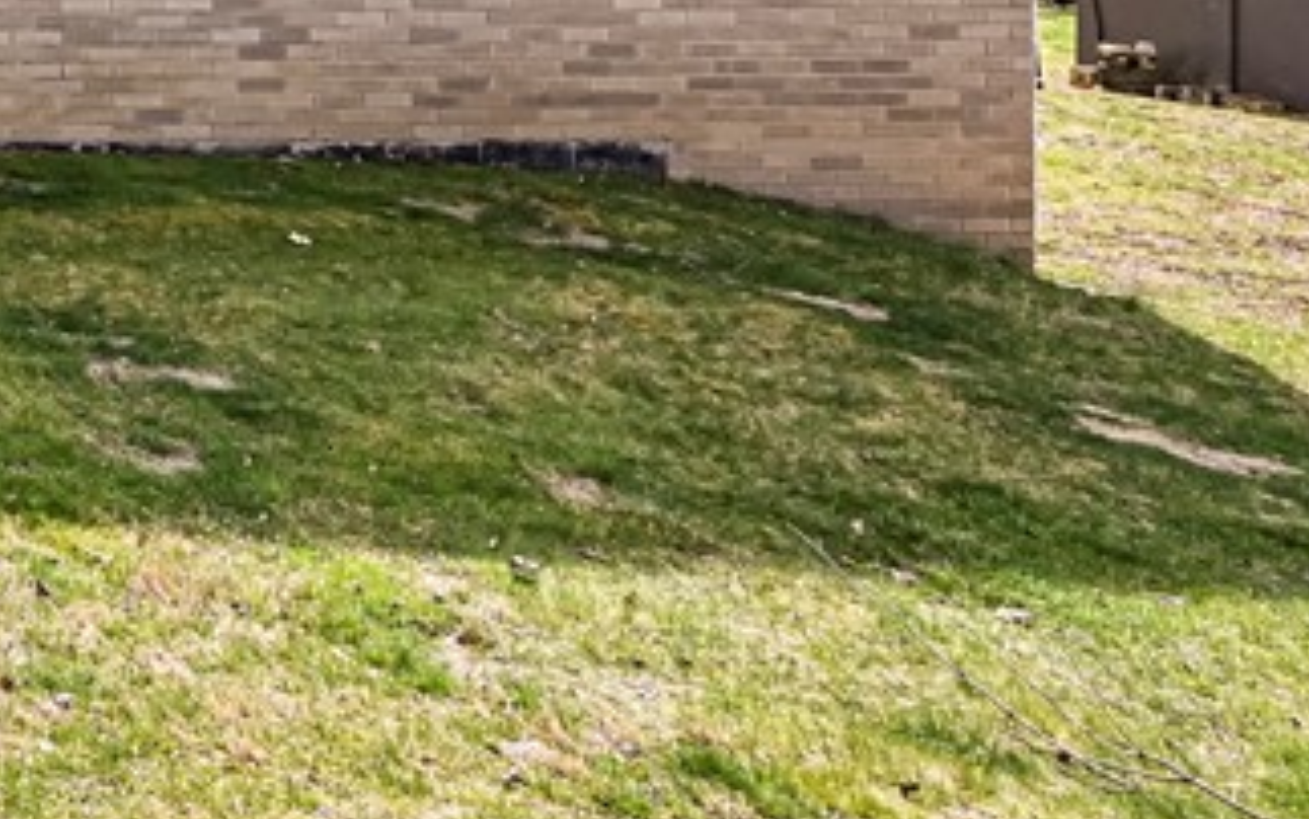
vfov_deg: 22.4
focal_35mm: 48
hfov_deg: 27.9
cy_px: -387
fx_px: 1713
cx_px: -659
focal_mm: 14
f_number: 9
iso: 200
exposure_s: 1/125
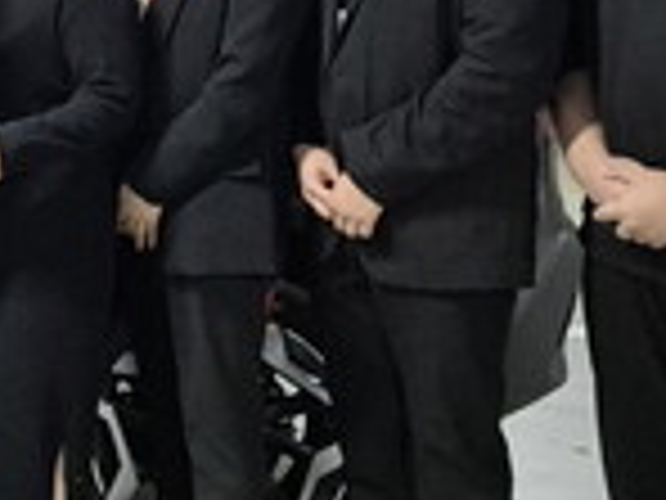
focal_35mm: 93
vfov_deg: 15.8
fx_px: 1789
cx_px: -387
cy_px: 81
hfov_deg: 18.3
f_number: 1.8
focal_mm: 5.4
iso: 1600
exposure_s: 1/40
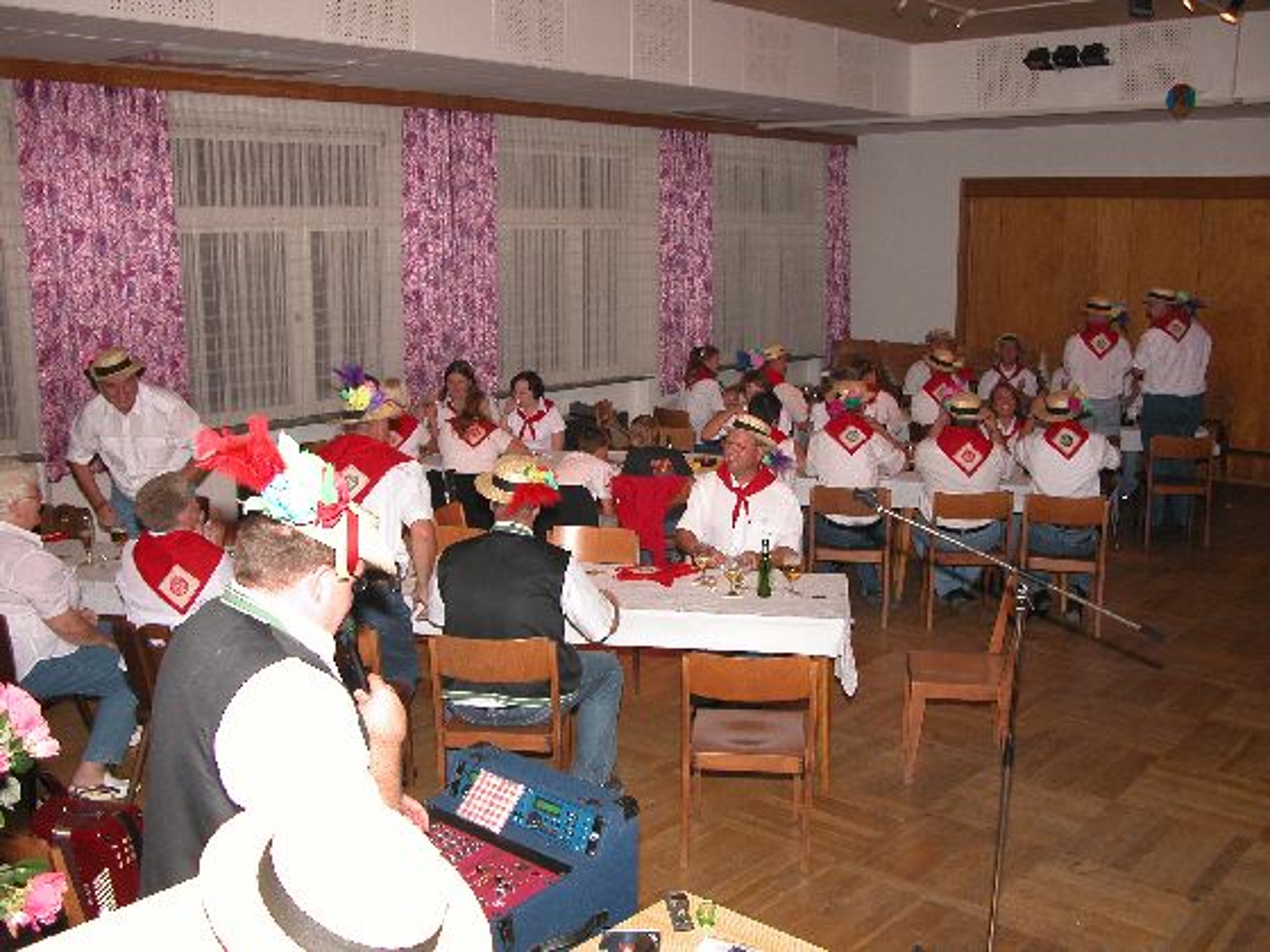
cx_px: 635
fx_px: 1284
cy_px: 476
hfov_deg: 52.6
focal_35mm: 35
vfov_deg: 40.7
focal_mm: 8.9
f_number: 2.8
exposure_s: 1/60
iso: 200
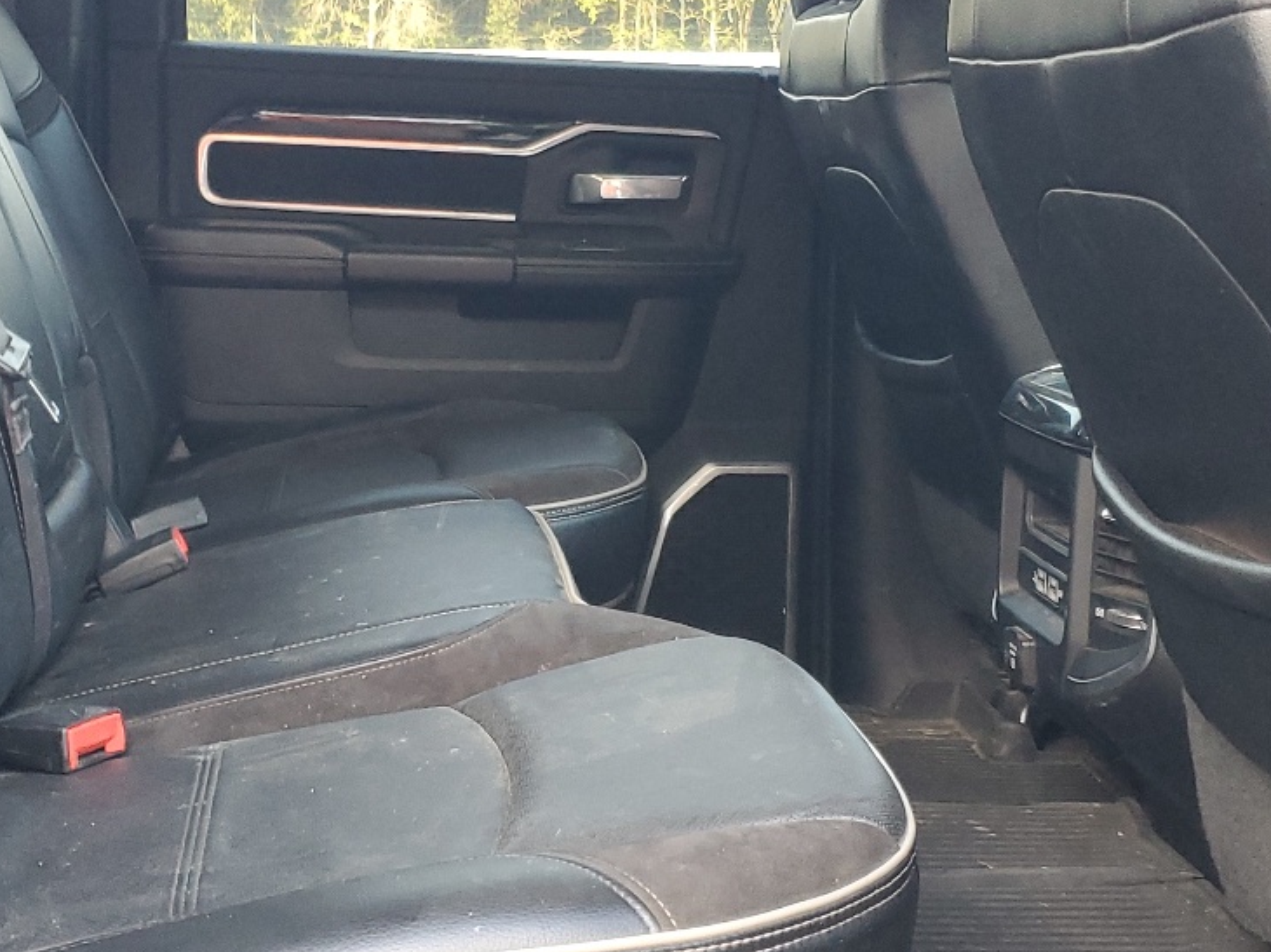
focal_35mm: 57
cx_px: 536
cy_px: 498
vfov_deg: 25.6
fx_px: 2092
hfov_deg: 33.7
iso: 148
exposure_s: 1/60.2
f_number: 1.5
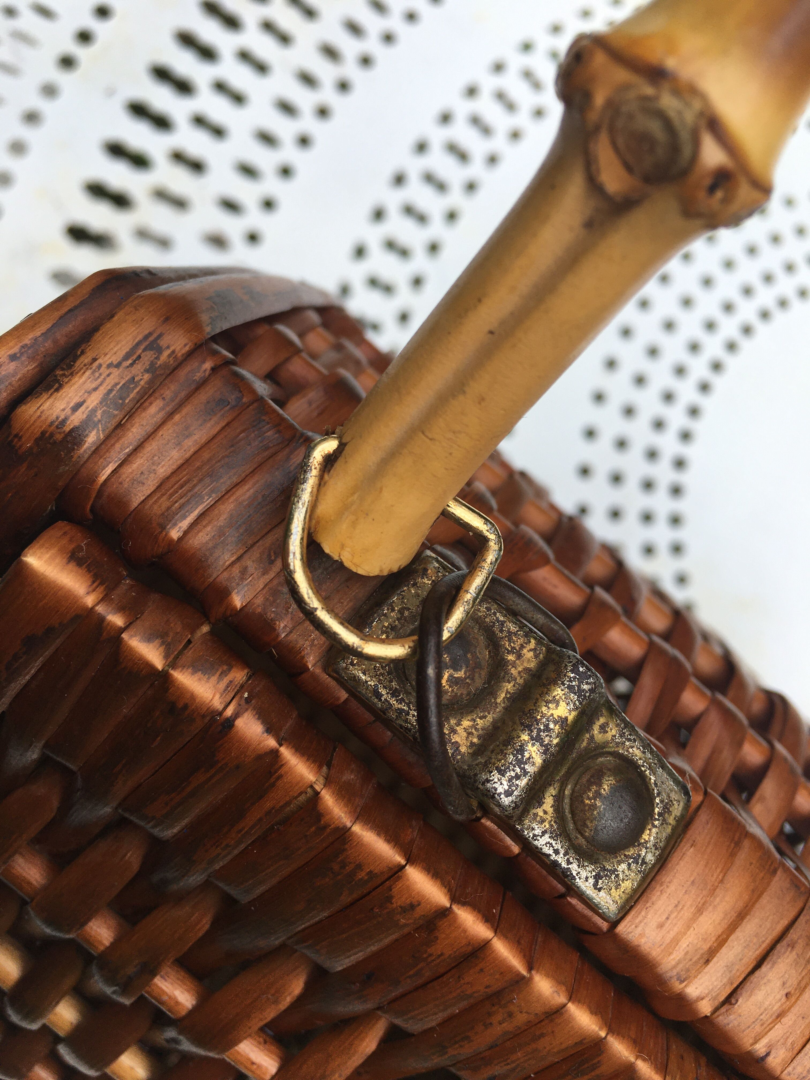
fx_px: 905
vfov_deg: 61.7
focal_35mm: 29
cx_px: 405
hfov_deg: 48.2
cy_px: 540
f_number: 2.2
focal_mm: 4.15
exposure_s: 1/1350
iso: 25
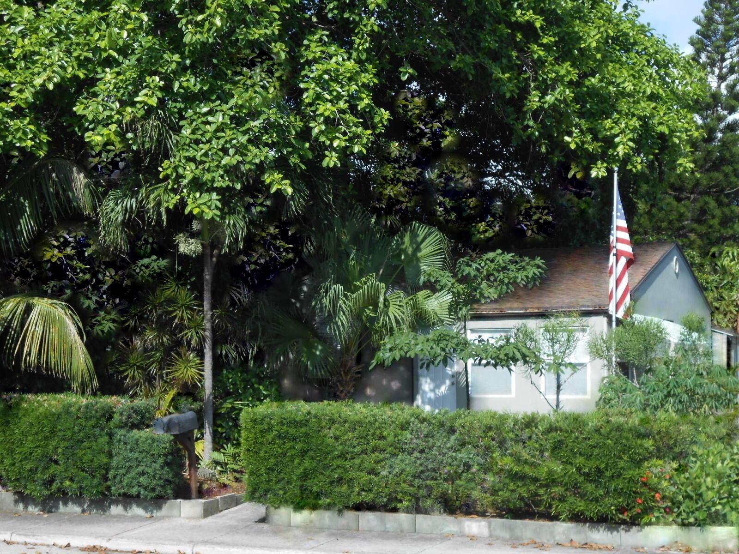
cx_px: 370
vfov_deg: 26.1
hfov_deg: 34.3
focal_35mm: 56
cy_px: 277
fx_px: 1196
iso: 80
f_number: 5.2
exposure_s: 1/320
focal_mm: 10
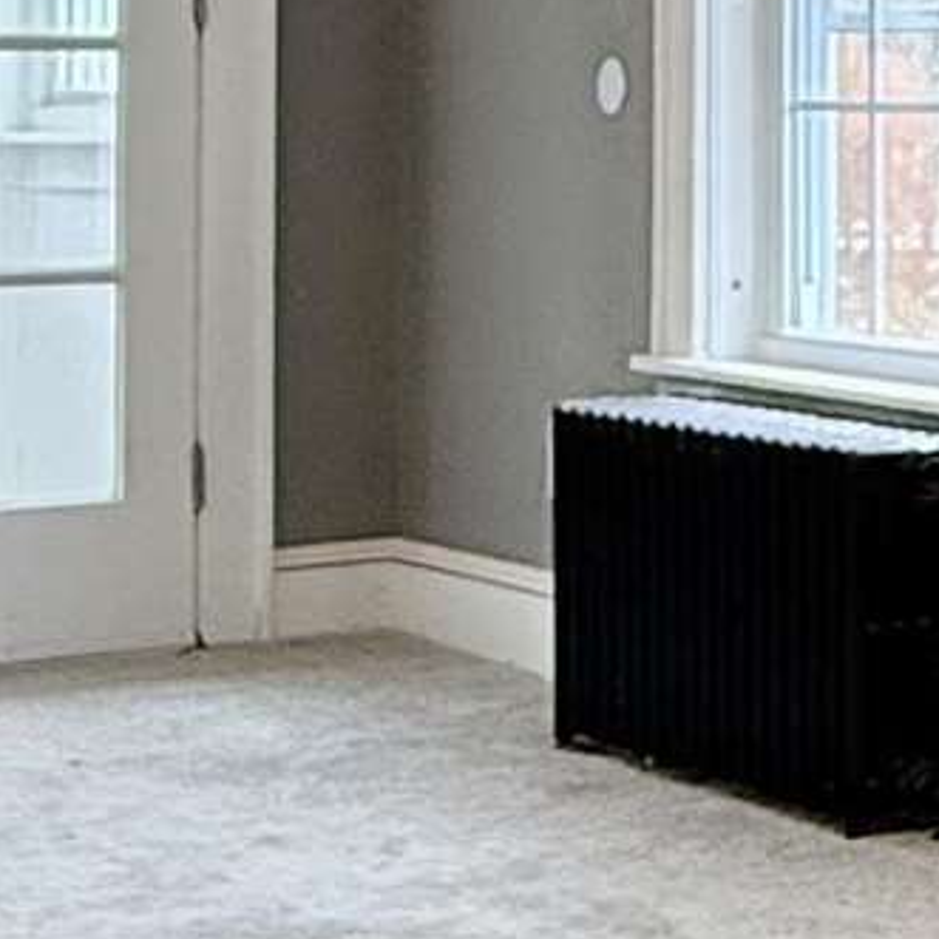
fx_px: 3529
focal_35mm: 115
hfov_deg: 13.6
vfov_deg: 15.0
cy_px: 136
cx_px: 1674
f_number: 2.2
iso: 200
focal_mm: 2.22
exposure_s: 1/120
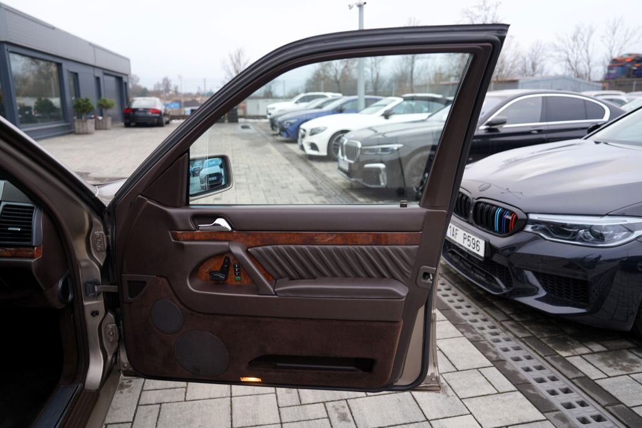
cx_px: 321
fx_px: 428
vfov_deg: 53.1
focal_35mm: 24
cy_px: 214
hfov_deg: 73.7
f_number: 2.8
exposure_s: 1/30
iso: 100
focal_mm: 24
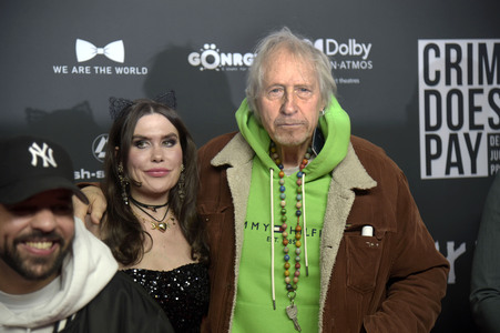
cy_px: 166
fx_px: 1318
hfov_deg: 21.5
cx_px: 250
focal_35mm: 95
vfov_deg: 14.4
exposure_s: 1/200
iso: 500
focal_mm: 95
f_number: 4
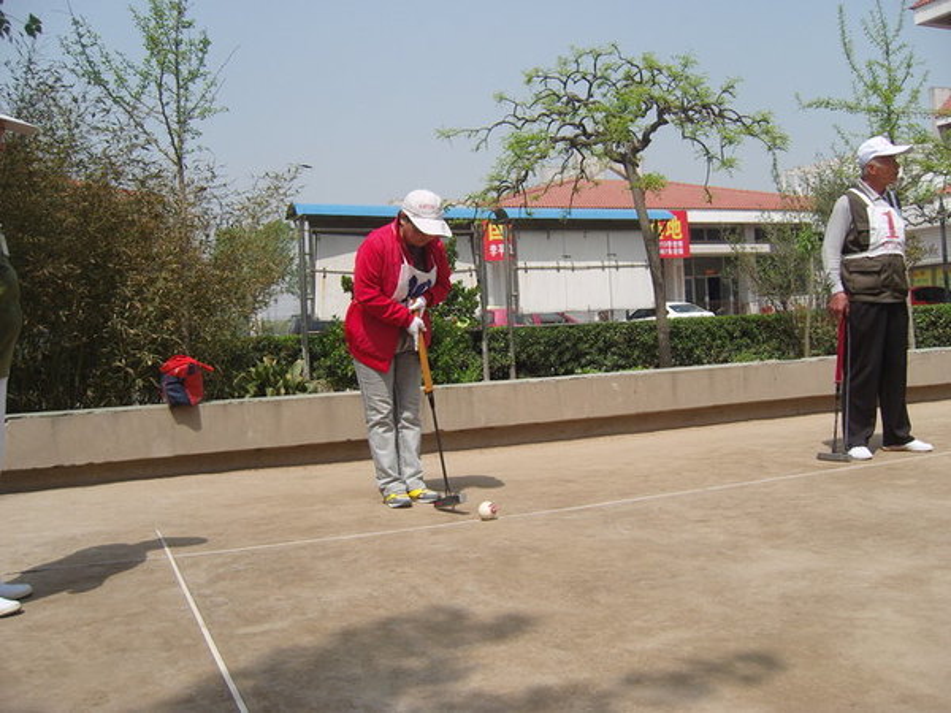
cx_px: 476
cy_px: 356
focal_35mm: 34
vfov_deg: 41.8
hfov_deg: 54.0
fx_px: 934
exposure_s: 1/400
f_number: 7
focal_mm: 7.3
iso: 100
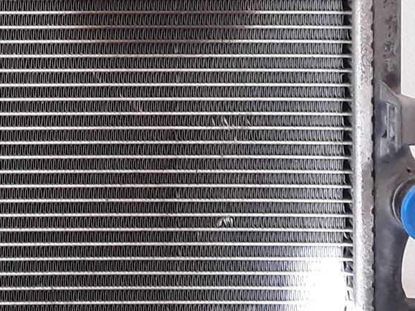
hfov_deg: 19.1
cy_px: -34
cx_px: -28
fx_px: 1187
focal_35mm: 99
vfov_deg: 14.6
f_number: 1.9
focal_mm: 2.91
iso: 100
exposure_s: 1/100
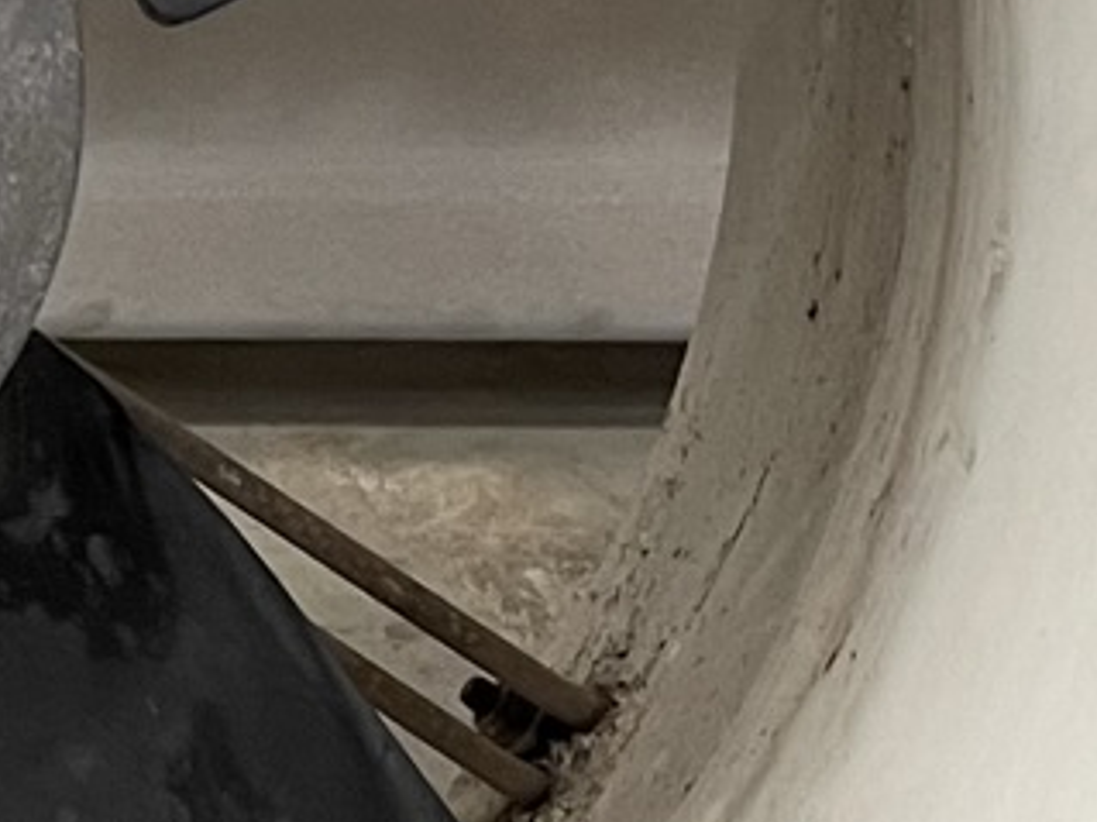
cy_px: 158
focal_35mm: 167
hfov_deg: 11.4
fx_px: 5290
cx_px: -523
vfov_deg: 8.9
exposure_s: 1/50
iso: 160
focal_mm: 5.1
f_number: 1.6
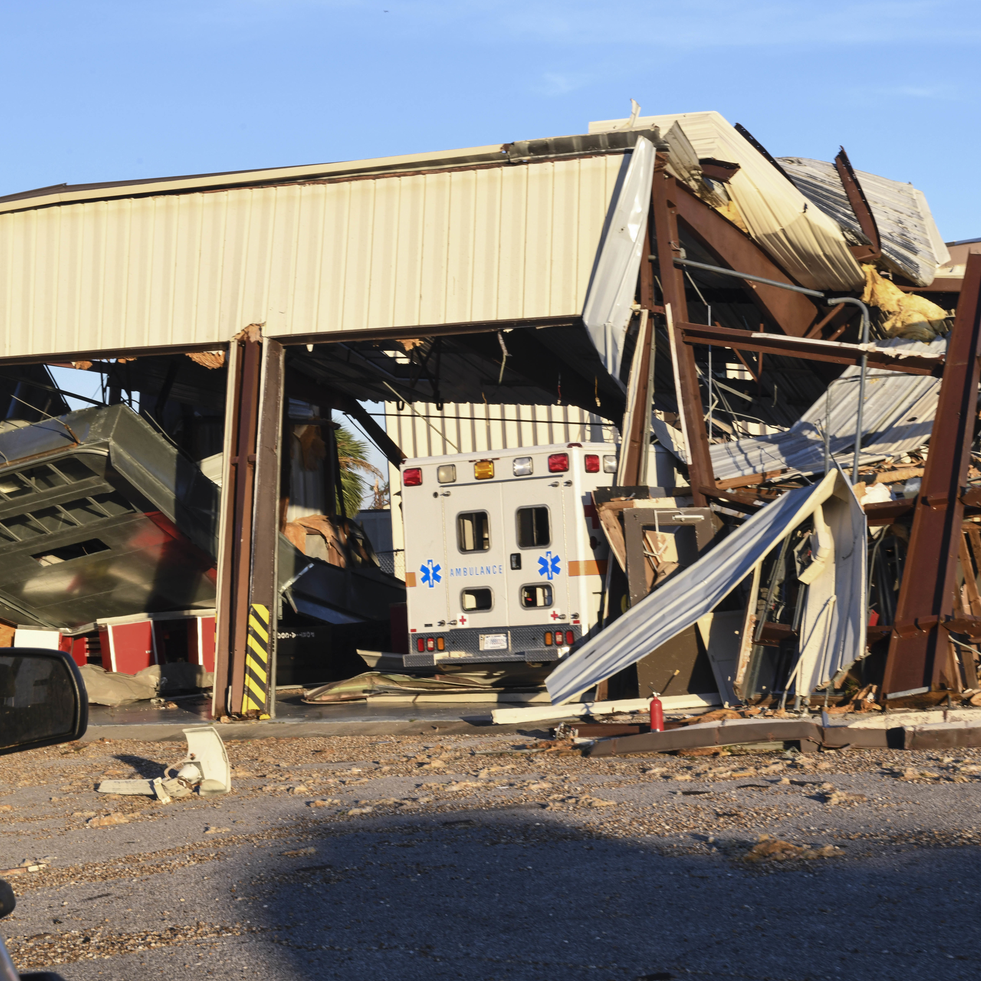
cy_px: 487
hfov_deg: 23.8
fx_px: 2308
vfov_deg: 24.0
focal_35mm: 72
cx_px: 728
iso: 640
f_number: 16
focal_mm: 56
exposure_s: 1/160
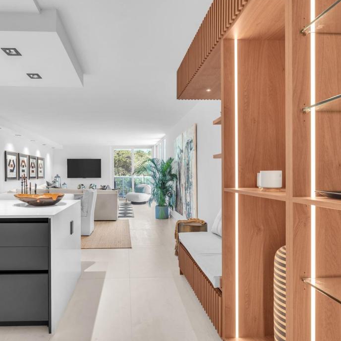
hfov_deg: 70.9
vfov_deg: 71.6
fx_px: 236
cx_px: 137
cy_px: 174
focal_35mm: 21
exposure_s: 1/3
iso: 320
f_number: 9
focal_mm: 15.9
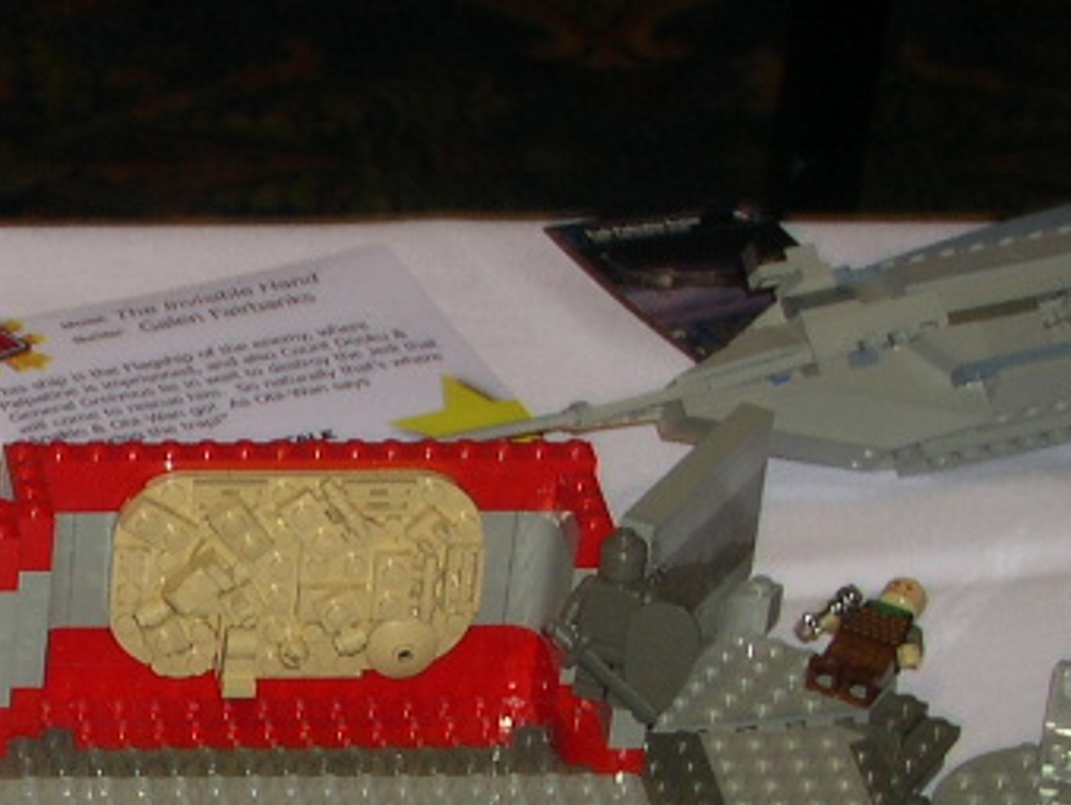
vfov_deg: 8.6
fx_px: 5327
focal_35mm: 172
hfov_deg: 11.1
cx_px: -474
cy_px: 859
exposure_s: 1/60
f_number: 3.4
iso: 100
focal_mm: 12.2
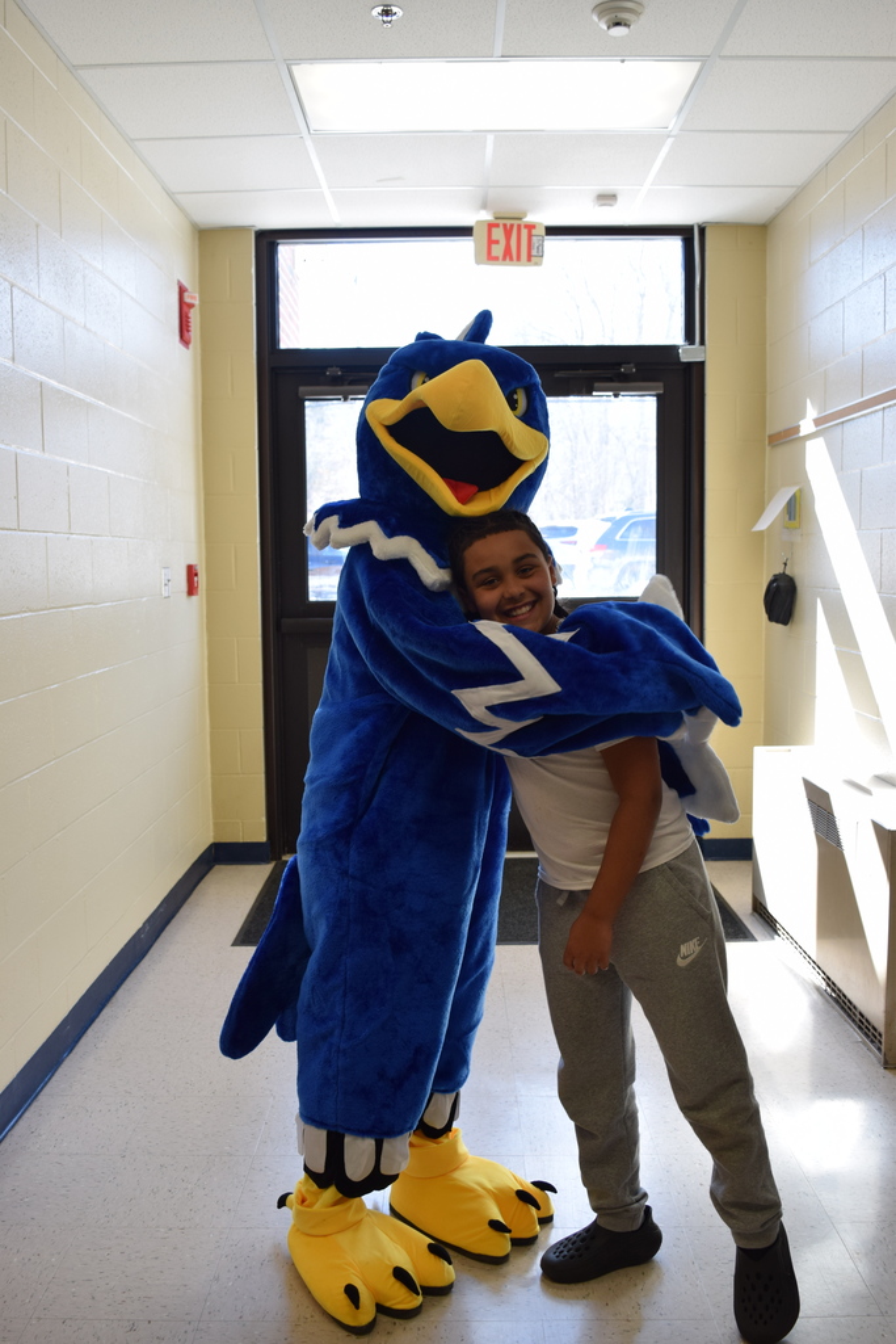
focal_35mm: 33
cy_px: 672
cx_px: 448
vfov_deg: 57.2
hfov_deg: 40.0
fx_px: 1231
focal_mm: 22
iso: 400
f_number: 5.6
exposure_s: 1/125
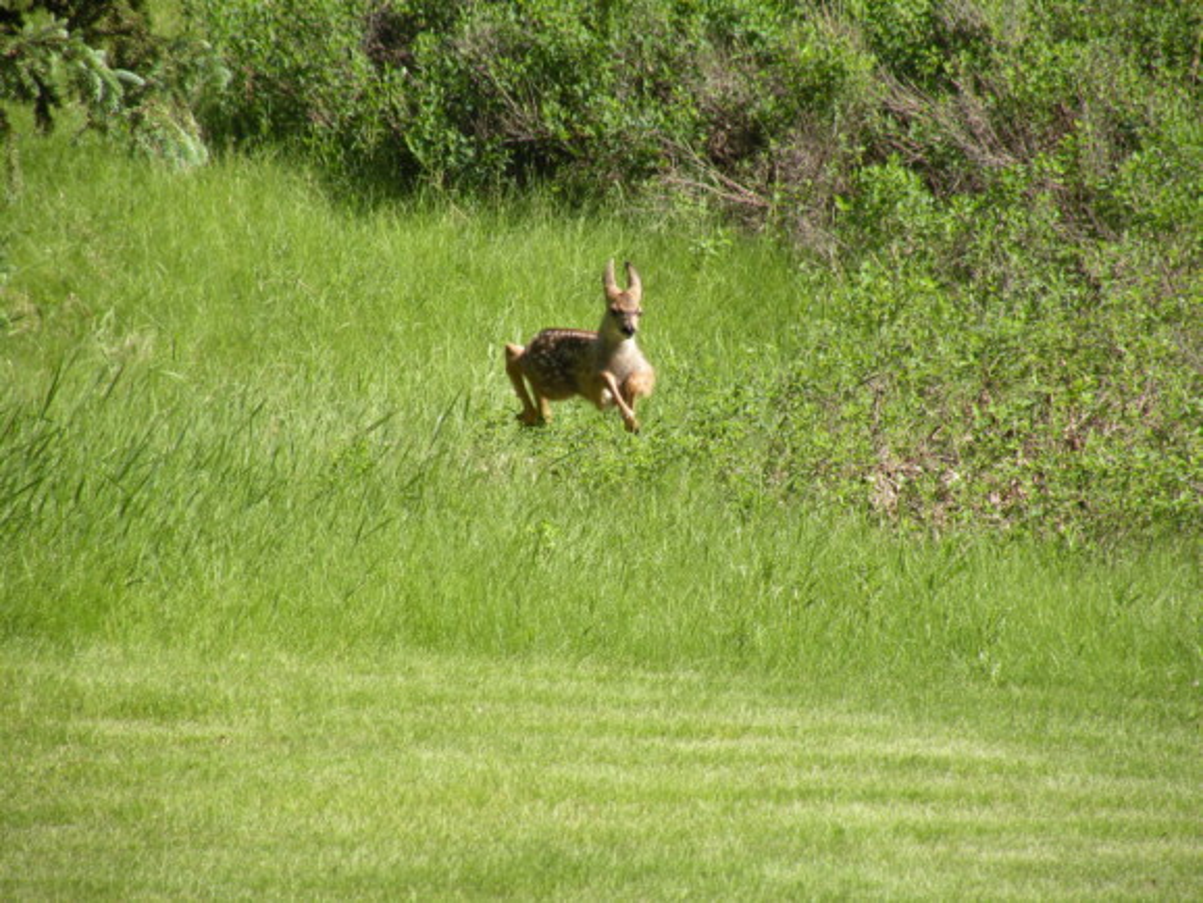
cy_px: 452
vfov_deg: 4.4
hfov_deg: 5.9
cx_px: 602
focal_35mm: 337
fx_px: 11717
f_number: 4.5
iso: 64
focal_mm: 59.6
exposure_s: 1/255
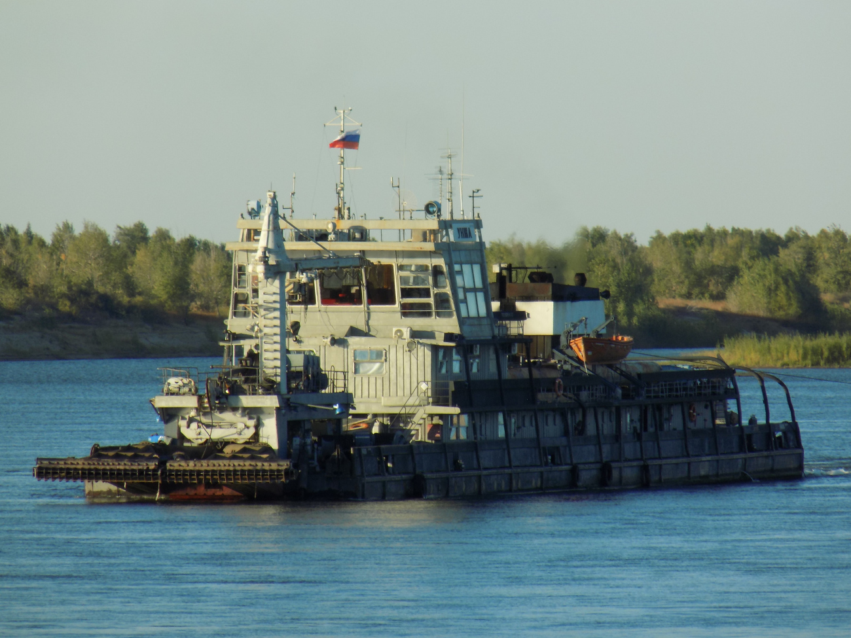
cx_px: 426
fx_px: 15488
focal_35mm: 630
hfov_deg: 3.1
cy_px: 319
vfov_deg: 2.4
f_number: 5.9
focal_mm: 112
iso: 80
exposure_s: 1/200
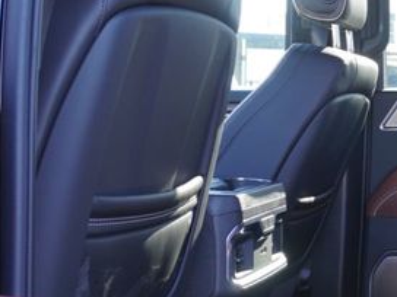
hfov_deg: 21.5
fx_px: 998
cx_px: 419
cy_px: 215
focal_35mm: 87
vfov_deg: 16.9
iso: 160
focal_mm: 16
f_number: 4
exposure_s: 1/60
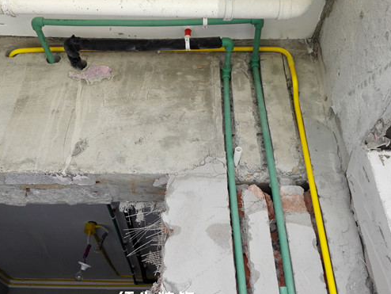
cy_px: 145
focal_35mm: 34
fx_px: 384
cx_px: 181
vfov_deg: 41.8
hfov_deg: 53.9
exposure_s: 1/50
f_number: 2
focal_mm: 3.79
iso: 50
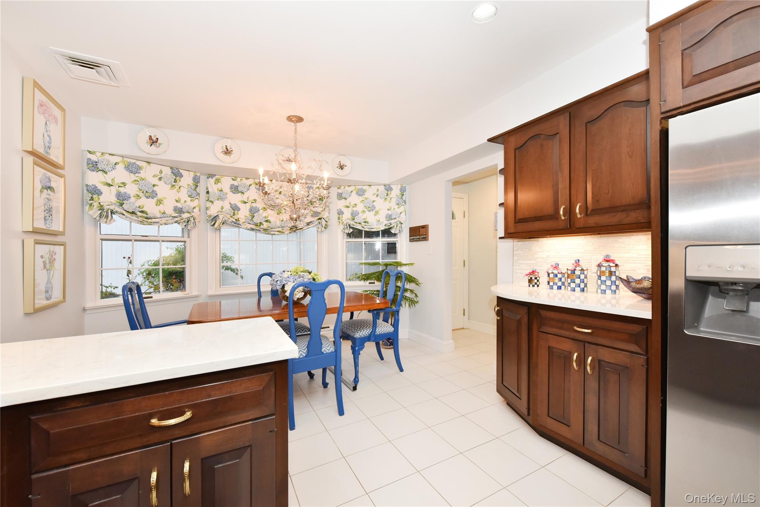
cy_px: 254
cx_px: 380
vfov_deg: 81.2
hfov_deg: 104.2
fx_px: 296
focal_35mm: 14
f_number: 6.3
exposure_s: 1/125
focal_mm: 14
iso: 2000
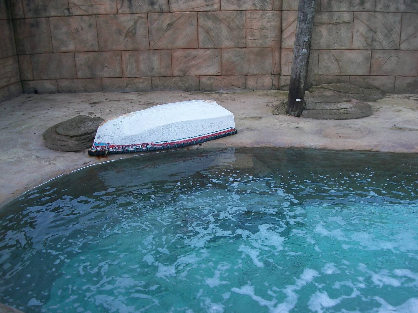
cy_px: 162
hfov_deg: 54.0
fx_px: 410
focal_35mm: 34
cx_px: 211
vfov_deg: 41.8
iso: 80
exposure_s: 1/125
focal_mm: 5.7
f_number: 2.9
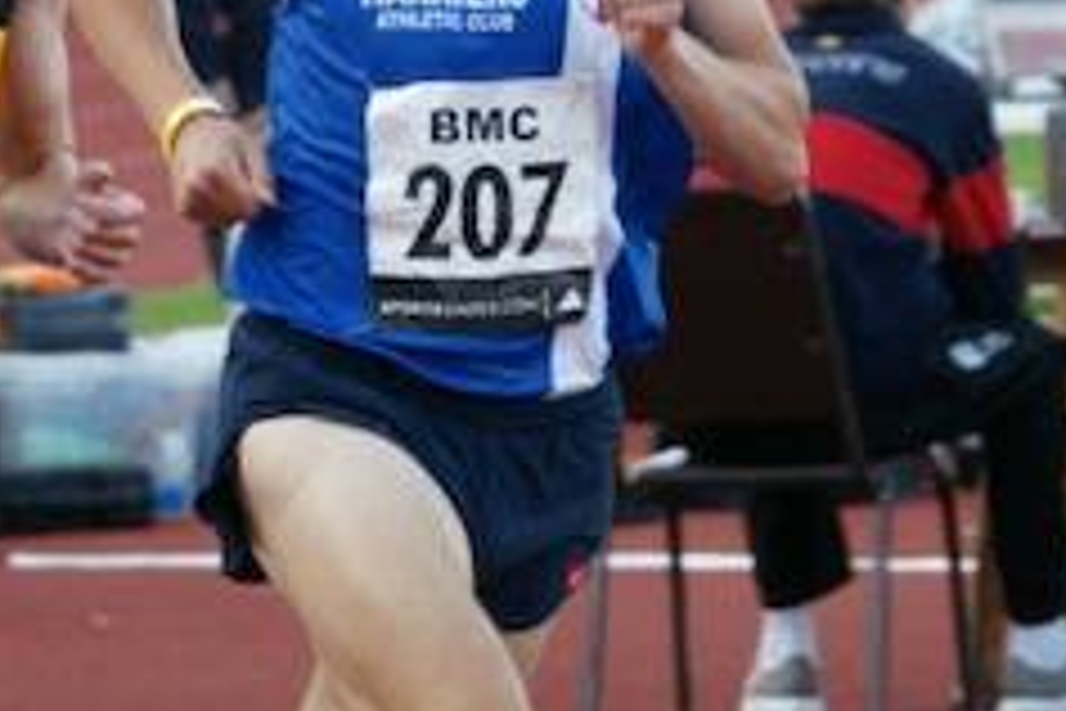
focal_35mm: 546
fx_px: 16177
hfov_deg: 3.8
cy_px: 126
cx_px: 612
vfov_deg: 2.5
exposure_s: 1/250
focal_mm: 135
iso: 800
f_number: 5.6
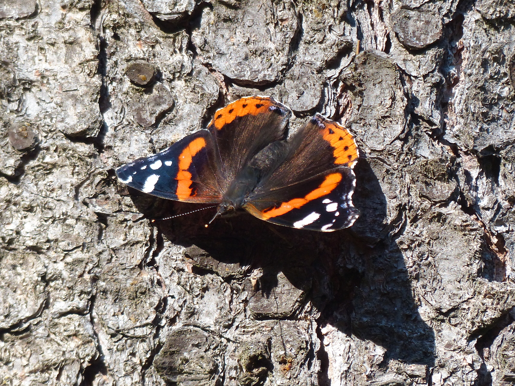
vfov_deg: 2.0
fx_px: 11158
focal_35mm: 750
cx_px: 258
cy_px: 193
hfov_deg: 2.6
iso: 200
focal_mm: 108
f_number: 4
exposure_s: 1/400
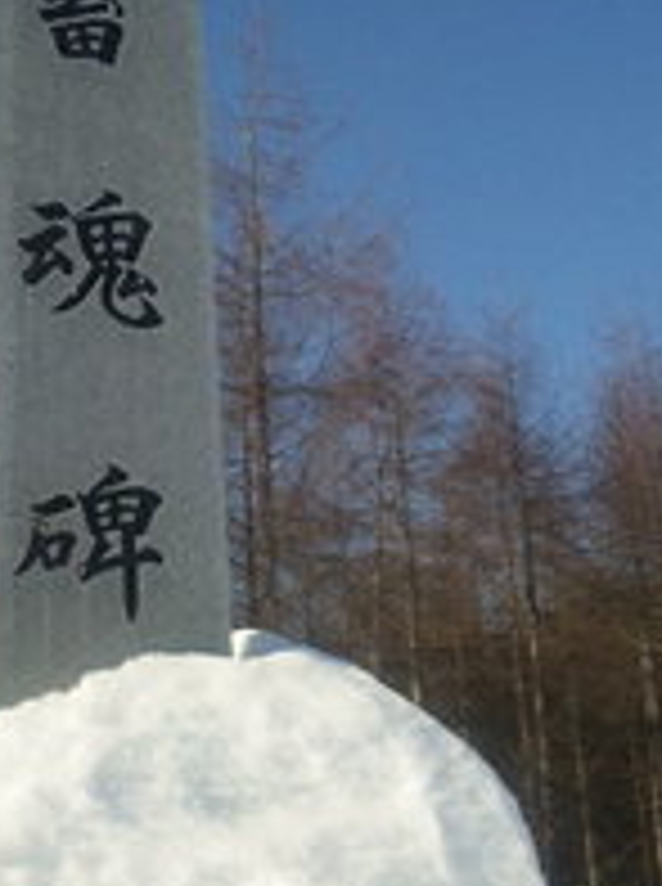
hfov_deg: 24.3
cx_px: 113
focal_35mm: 59
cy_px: 450
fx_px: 1509
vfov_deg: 32.8
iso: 100
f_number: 2.8
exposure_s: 1/313
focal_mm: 4.82
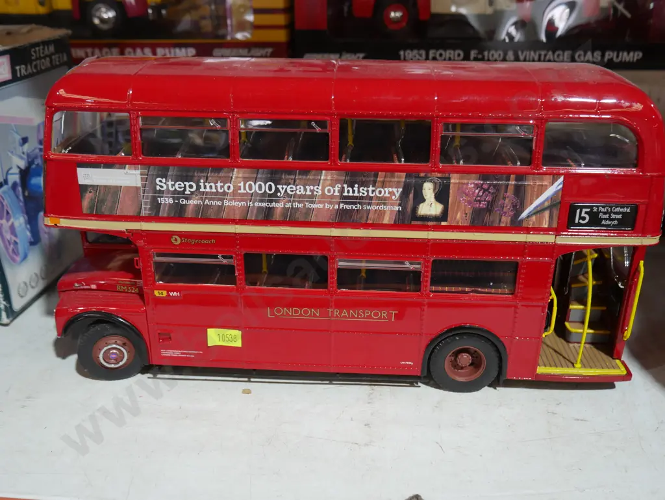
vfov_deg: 41.8
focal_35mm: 34
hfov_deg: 53.9
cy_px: 250
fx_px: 653
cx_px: 332
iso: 500
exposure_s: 1/60
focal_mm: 17
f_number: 4
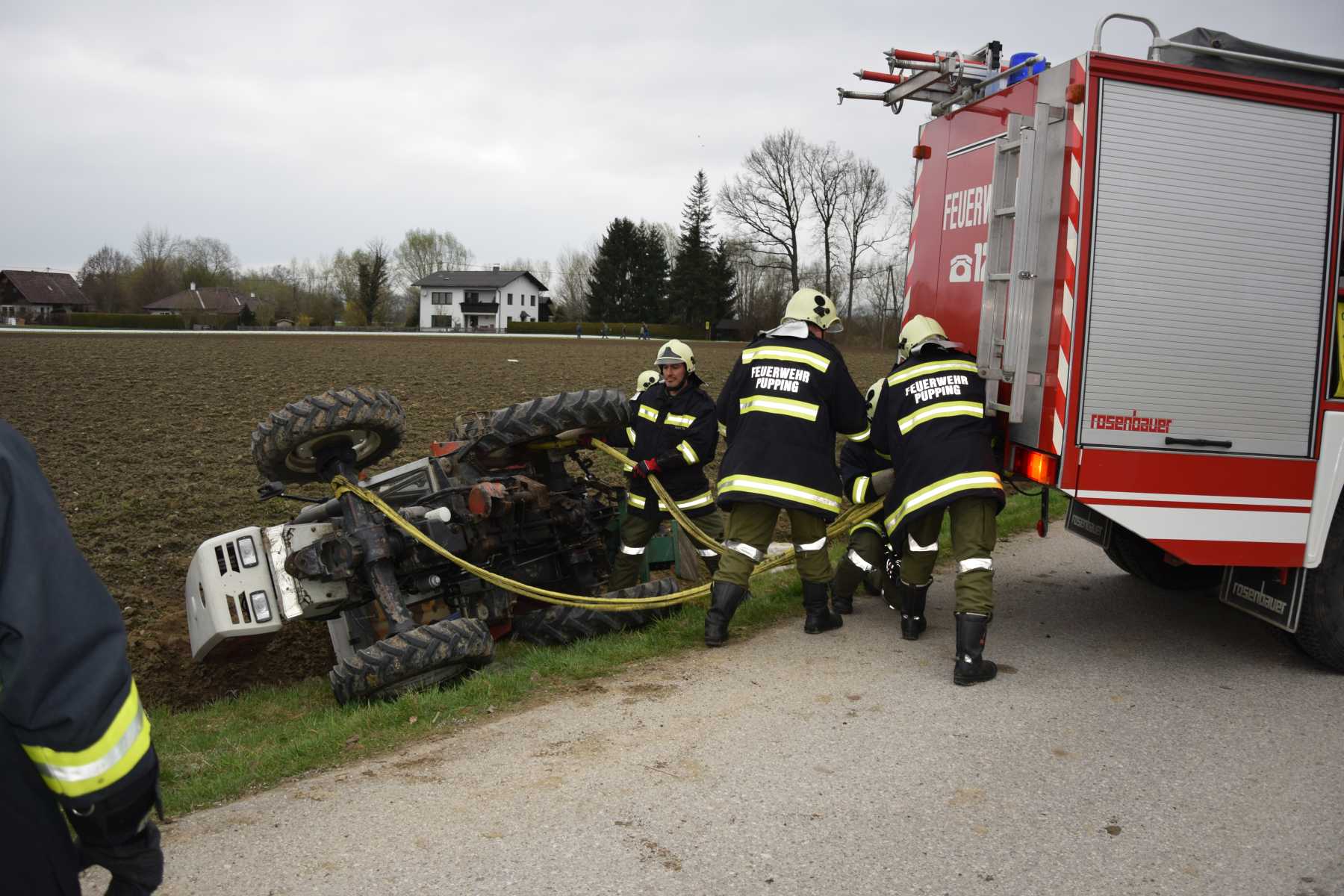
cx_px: 672
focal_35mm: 52
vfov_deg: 25.8
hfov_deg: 37.9
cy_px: 448
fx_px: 1960
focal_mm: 35
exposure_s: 1/125
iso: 160
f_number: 5.6
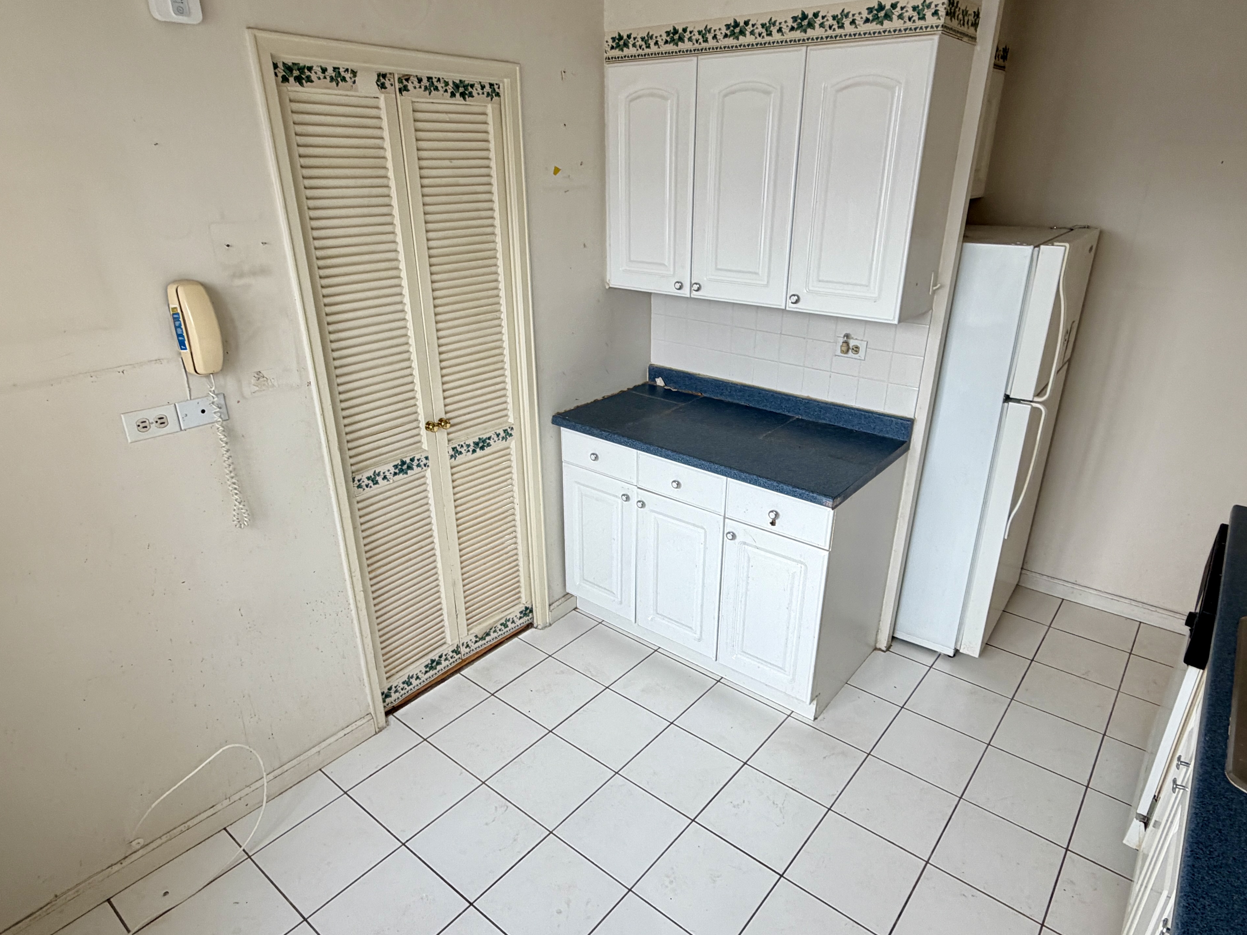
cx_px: 643
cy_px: 491
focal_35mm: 21
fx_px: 756
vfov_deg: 63.4
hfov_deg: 79.0
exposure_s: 1/121
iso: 80
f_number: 2.2
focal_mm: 2.22
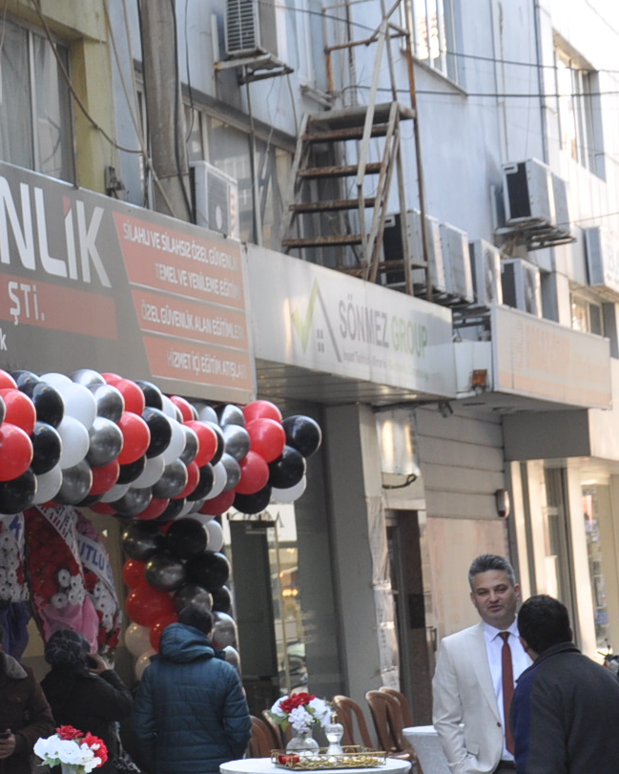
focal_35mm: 119
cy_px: 416
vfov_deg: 16.2
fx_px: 2725
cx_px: -255
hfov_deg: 12.4
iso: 400
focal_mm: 32
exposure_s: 1/100
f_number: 5
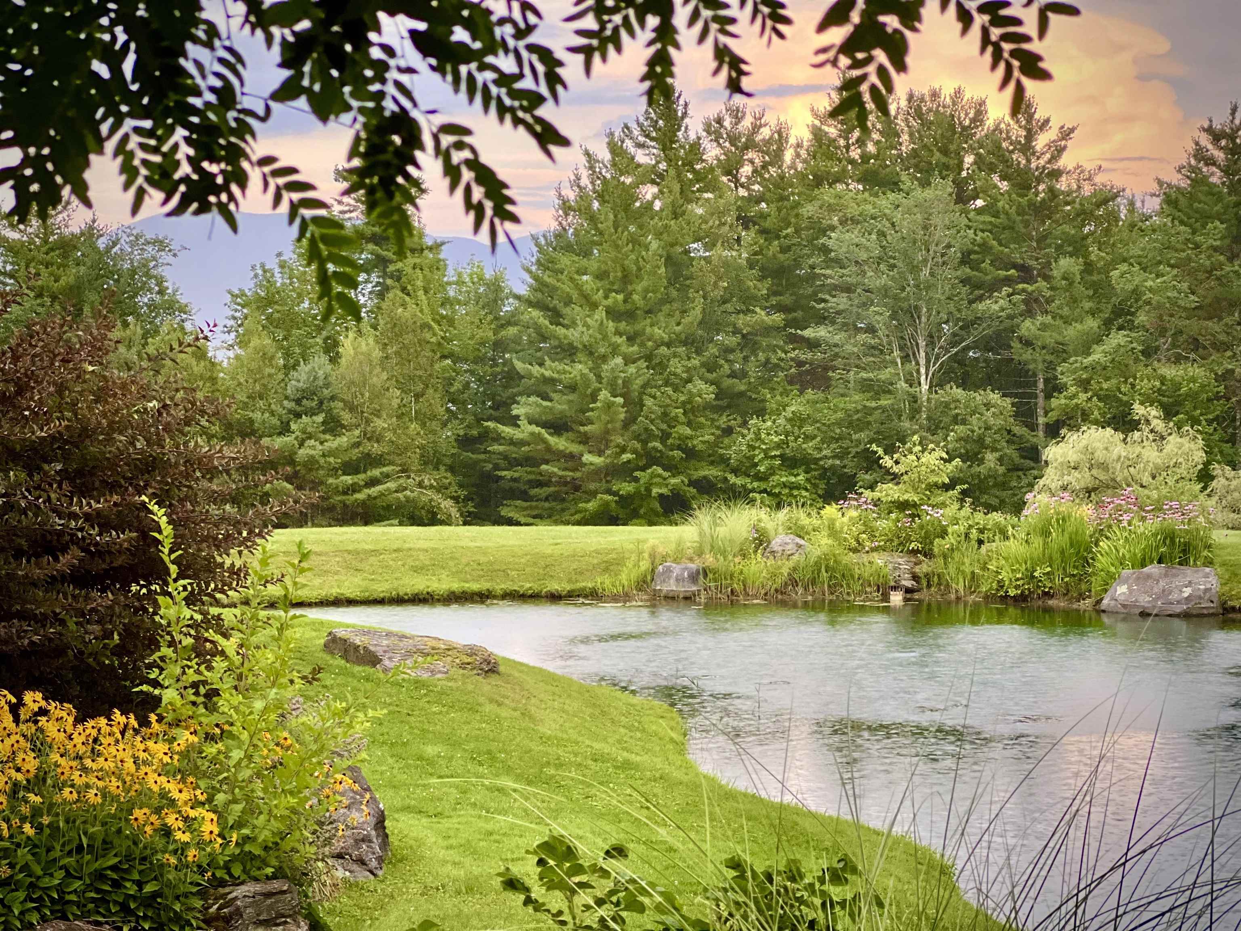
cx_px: 620
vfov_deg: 19.1
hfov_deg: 25.3
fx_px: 2760
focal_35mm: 77
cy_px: 466
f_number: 2.8
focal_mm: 9
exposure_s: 1/79
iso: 250
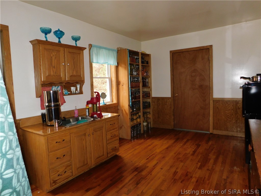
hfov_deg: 73.9
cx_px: 130
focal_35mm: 23
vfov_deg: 58.9
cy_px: 98
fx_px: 173
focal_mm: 4
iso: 200
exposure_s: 1/30
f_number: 3
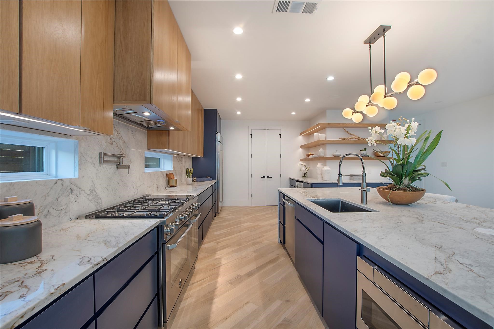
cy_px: 164
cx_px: 247
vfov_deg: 77.3
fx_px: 206
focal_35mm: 15
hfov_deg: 100.4
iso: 100
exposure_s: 1/30
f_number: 7.1
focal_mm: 10
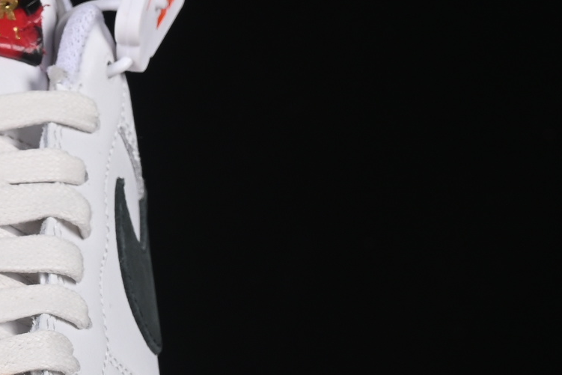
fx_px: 4340
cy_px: 493
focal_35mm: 278
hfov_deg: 7.3
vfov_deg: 4.9
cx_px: -307
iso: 160
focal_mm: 50
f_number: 8
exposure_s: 1/125
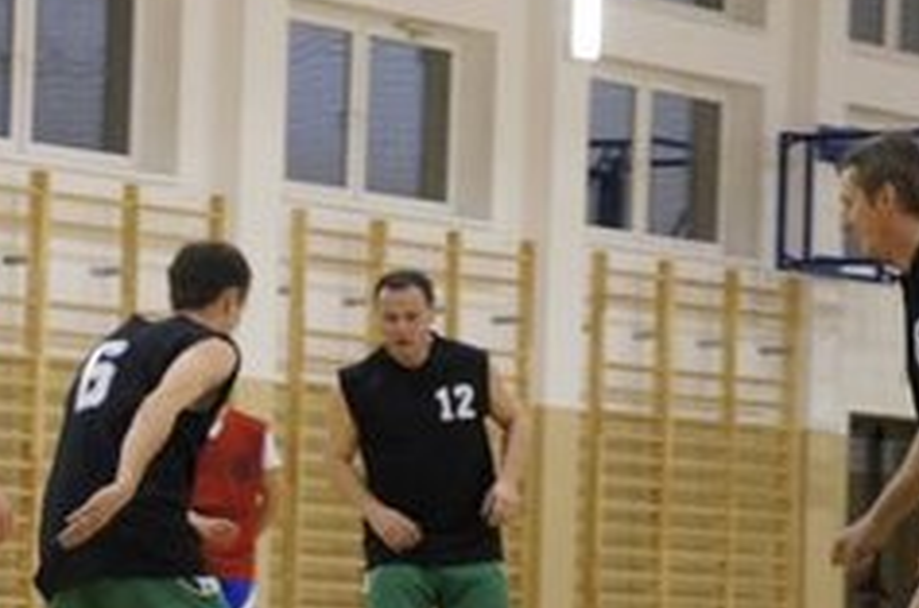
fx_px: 5767
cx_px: -93
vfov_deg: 6.0
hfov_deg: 9.0
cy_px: 403
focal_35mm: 226
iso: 3200
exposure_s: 1/160
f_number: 4
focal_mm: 55
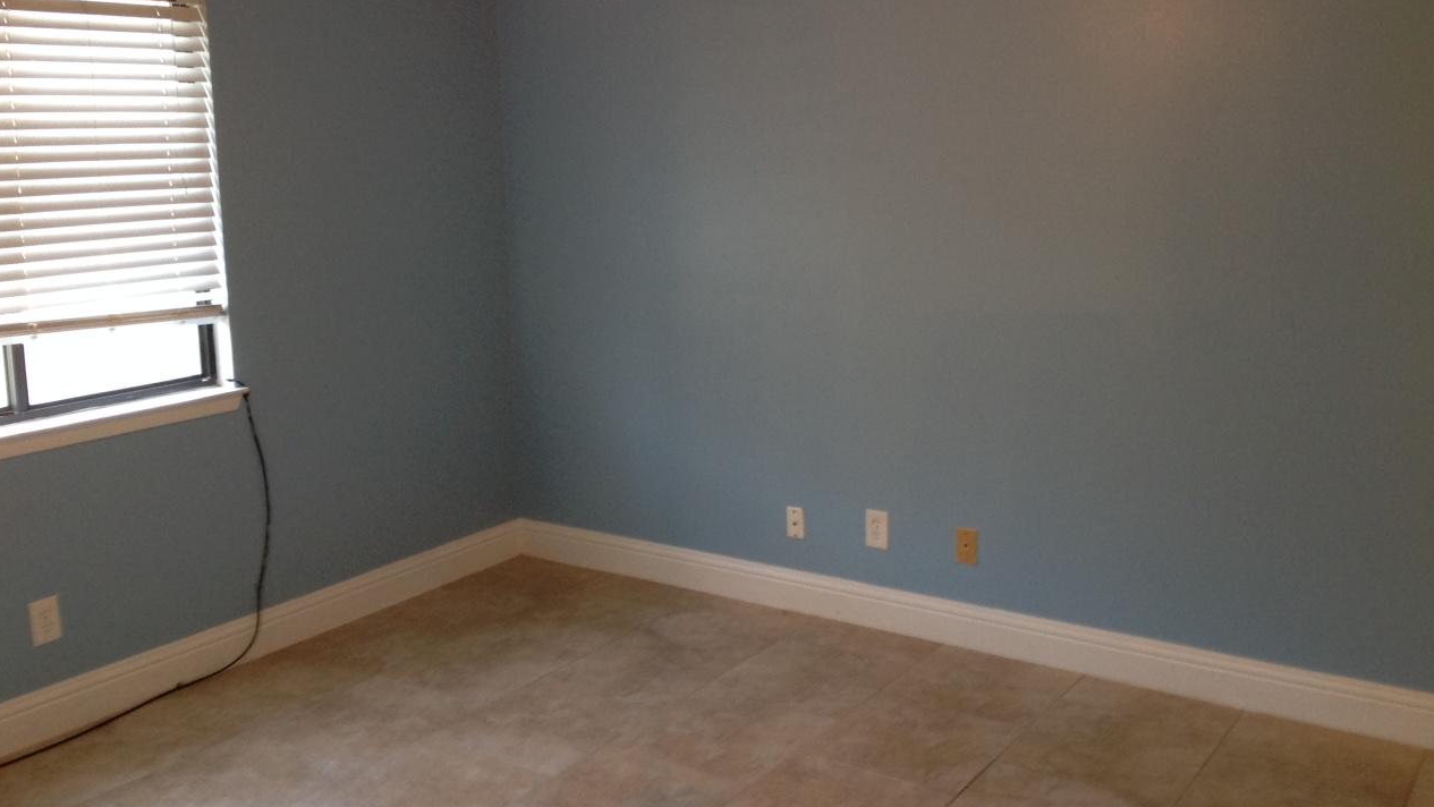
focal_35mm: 39
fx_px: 1483
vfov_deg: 30.3
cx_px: 722
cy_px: 314
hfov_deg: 51.6
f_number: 2.4
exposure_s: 1/15
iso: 100
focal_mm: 4.28
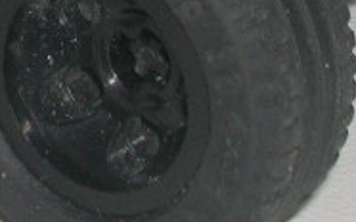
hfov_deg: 7.7
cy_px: -239
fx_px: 2608
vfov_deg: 4.8
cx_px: -111
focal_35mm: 269
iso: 50
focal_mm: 7.7
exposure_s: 1/60.1
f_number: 5.4
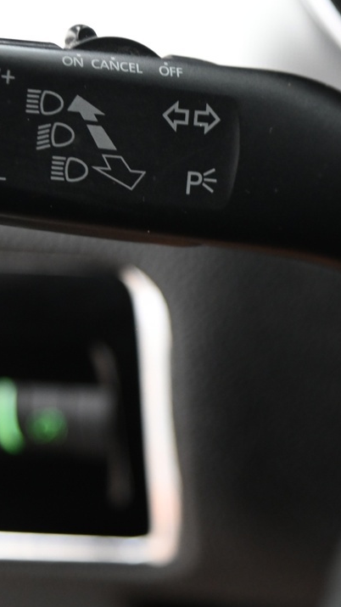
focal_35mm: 157
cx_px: 304
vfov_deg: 13.7
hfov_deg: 7.7
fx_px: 2525
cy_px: 262
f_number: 4
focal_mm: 66
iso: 2000
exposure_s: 1/10
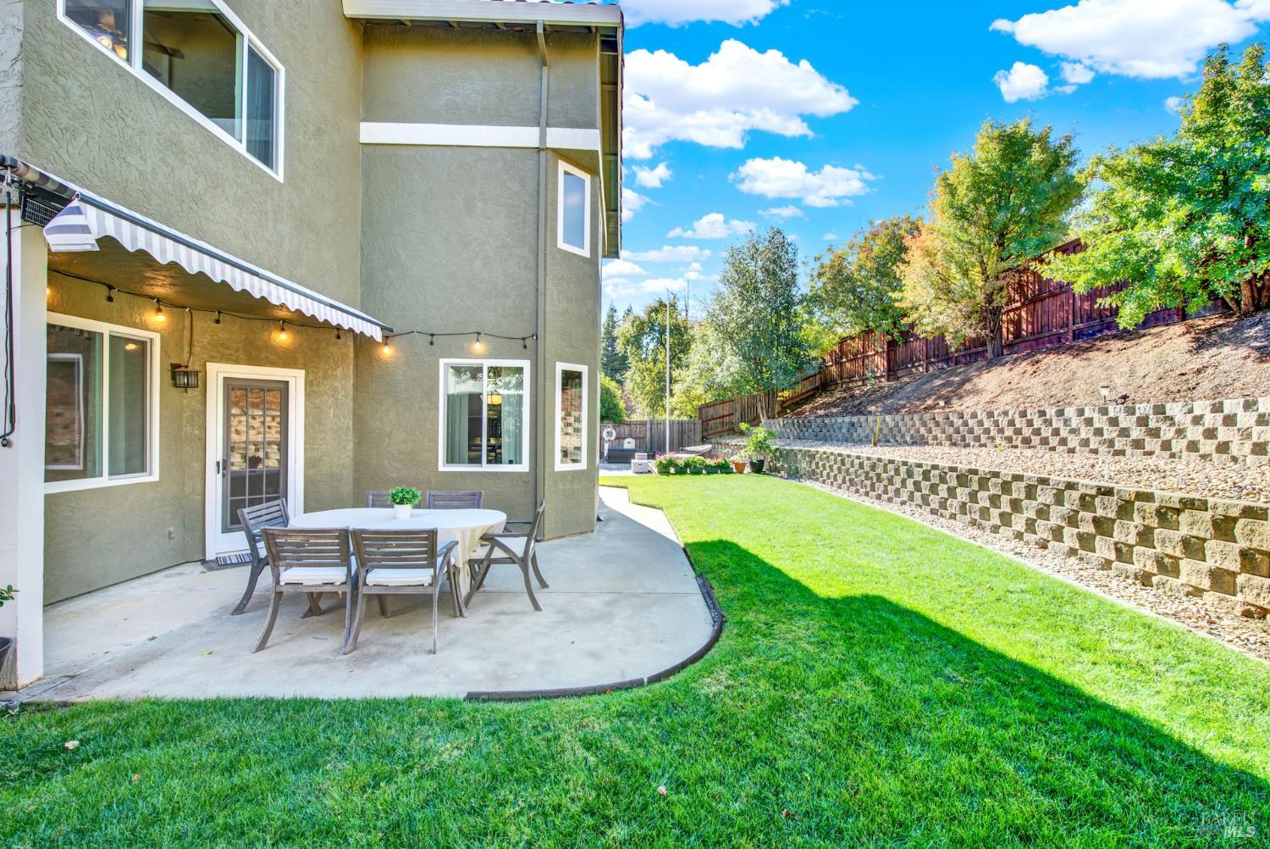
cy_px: 424
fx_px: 494
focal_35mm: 14
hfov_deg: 104.2
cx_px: 635
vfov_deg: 81.3
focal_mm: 14
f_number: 14
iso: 100
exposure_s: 1/25
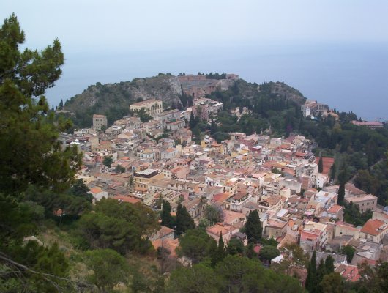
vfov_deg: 37.0
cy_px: 146
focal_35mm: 39
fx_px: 438
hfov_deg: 47.8
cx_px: 194
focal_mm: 6
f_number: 8
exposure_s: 1/162
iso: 100
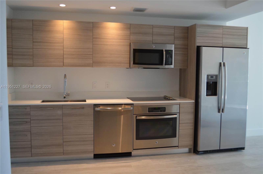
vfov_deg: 39.8
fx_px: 241
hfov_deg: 57.3
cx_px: 132
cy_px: 87
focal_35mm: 33
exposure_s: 1/60
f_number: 4
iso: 560
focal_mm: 22
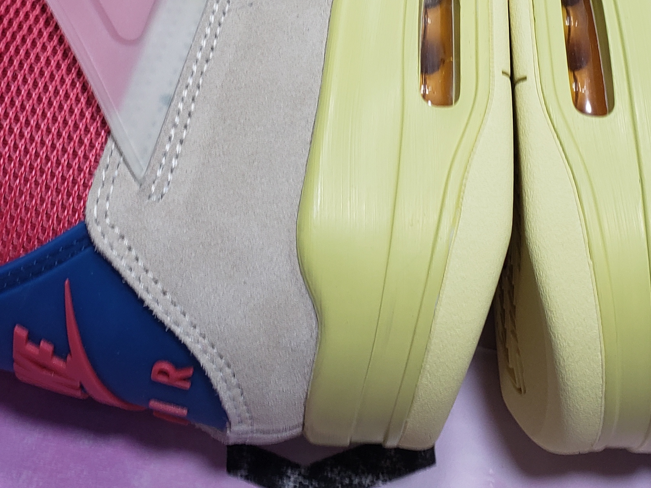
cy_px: -33
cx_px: 434
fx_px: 1166
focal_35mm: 62
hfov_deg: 31.0
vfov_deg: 22.5
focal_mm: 4.3
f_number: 2.4
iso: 50
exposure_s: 1/50
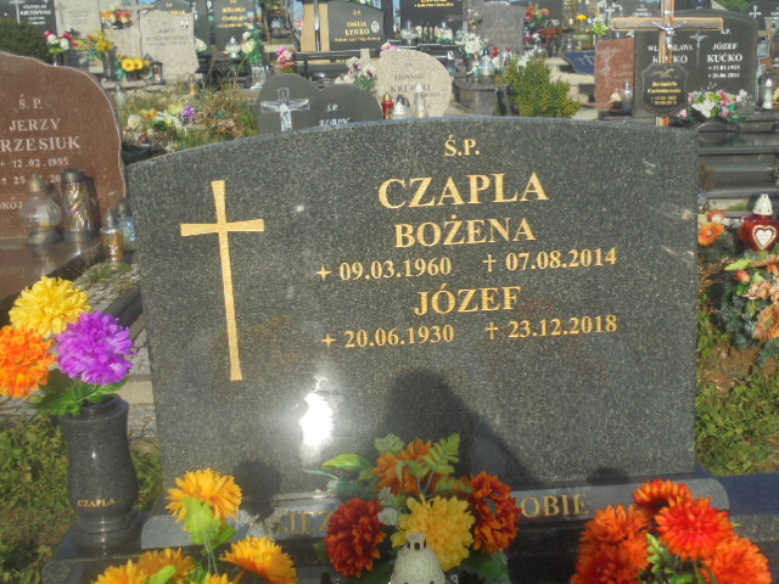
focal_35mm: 43
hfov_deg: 43.9
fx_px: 968
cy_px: 292
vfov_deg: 33.6
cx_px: 390
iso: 100
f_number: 4.5
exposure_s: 1/640
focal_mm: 7.8
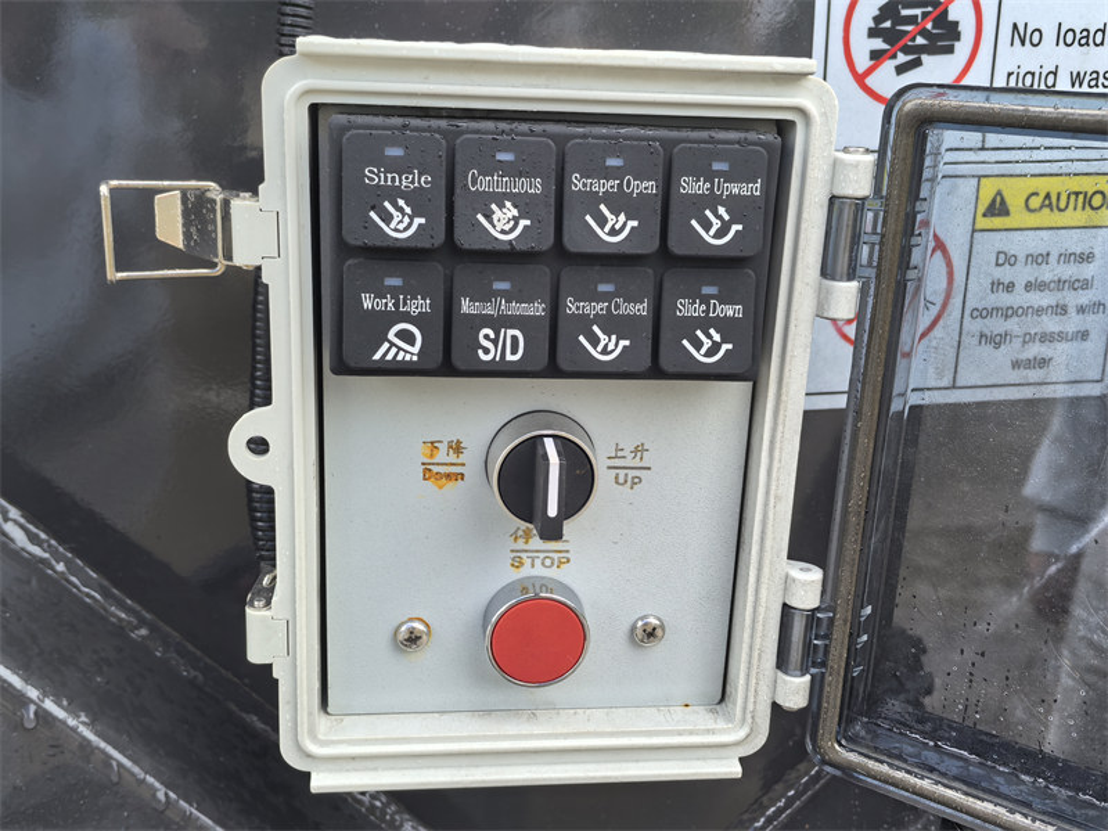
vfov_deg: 40.7
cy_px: 416
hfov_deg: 52.6
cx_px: 554
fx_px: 1120
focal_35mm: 35
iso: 50
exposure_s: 1/126
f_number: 2
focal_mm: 5.75
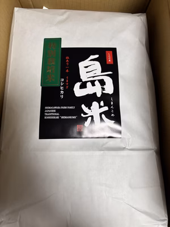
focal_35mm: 26
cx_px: 85
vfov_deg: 67.3
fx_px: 170
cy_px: 114
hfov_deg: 53.1
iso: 125
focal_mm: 5.96
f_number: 1.6
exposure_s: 1/79
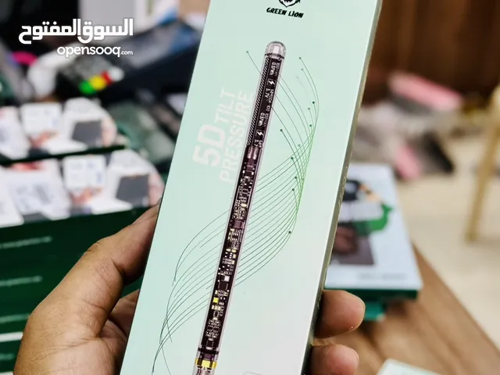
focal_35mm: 48
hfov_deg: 39.7
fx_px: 693
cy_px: 188
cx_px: 250
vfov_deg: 30.3
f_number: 1.78
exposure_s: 1/167
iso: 80
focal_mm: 6.76
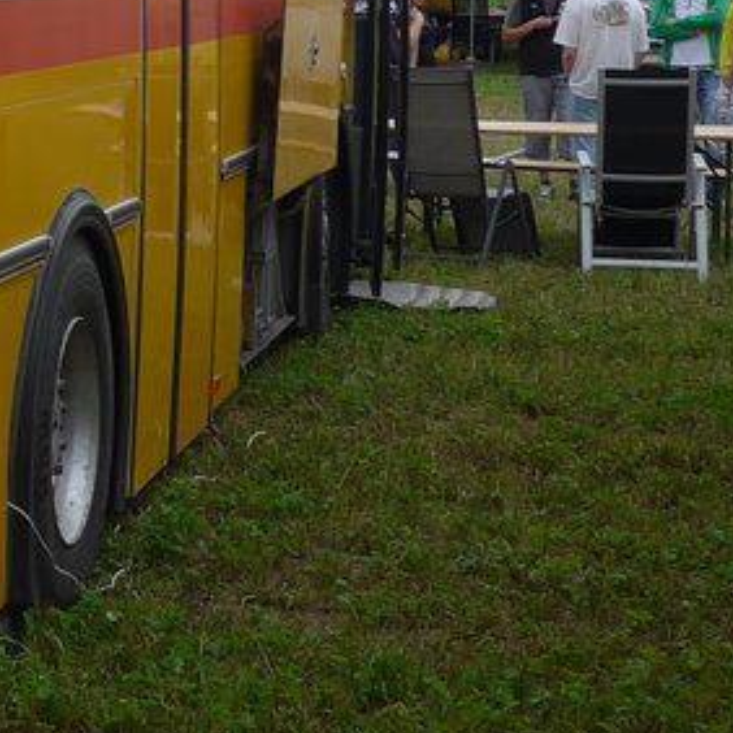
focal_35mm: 109
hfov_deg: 14.1
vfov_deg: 15.7
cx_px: -613
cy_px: 5
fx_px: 2611
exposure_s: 1/500
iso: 80
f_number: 2.8
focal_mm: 6
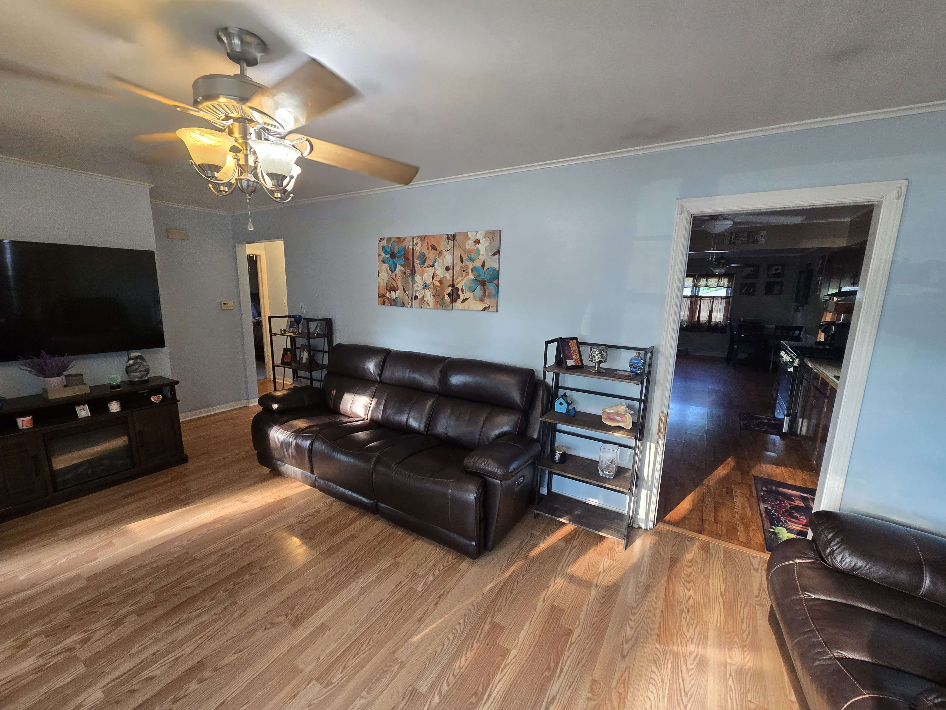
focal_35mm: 13
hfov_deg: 106.2
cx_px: 473
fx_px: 355
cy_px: 355
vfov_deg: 89.9
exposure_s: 1/60
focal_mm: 2.2
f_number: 2.2
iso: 200
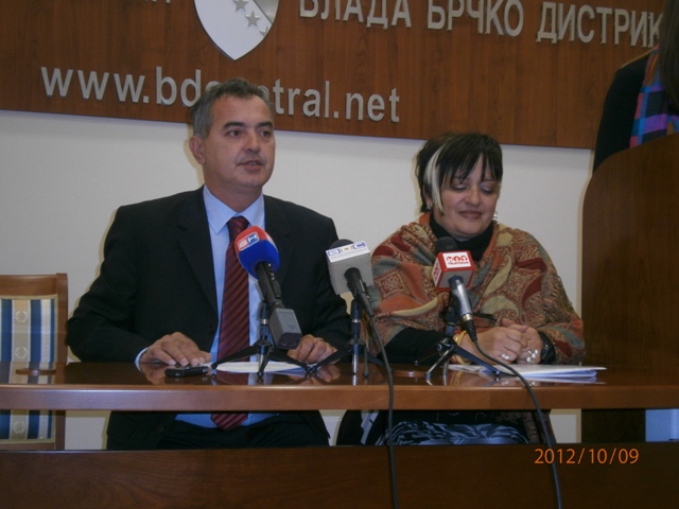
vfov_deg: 24.4
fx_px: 1177
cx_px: 340
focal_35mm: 60
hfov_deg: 32.2
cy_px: 254
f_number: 3.9
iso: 200
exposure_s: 1/50
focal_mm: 10.7
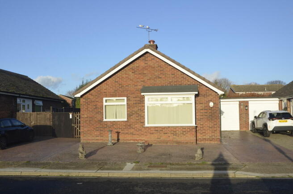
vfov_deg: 36.7
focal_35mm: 36
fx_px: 292
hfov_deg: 53.2
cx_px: 146
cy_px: 97
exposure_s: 1/250
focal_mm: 24
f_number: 8
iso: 140
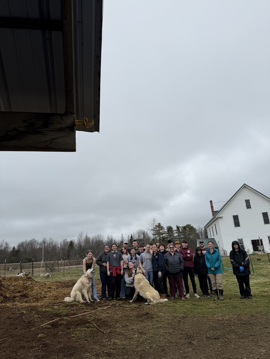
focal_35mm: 24
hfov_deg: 56.8
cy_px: 180
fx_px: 250
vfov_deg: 71.6
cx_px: 135
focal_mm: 6.76
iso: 80
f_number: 1.78
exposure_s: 1/5319
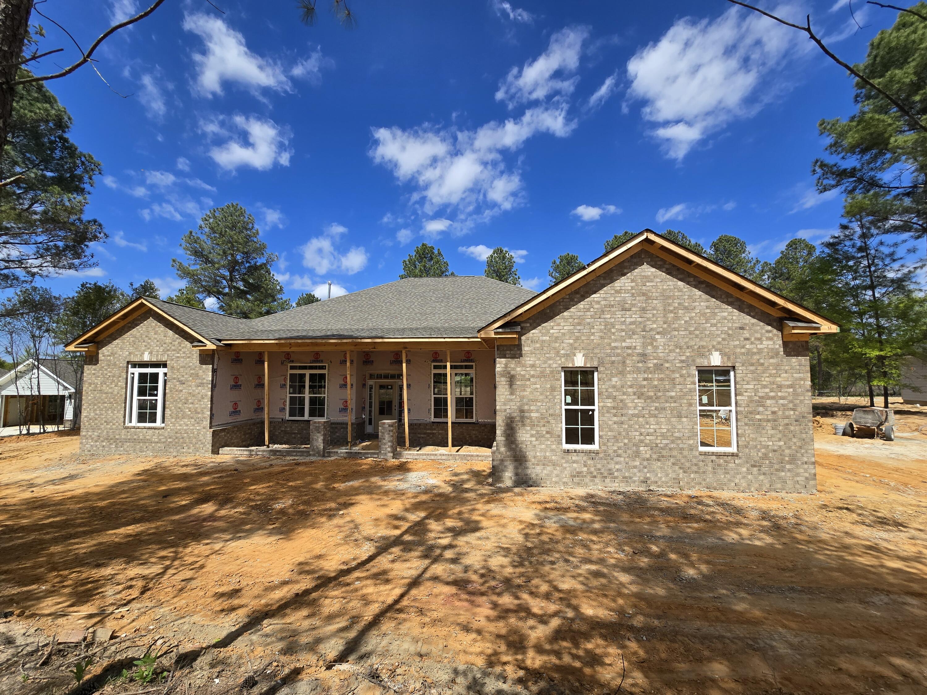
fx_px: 348
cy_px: 348
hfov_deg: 106.2
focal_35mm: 13
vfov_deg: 89.9
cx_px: 464
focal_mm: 2.2
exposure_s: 1/2531
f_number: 2.2
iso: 50
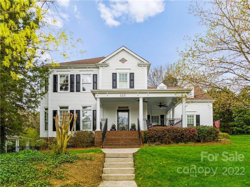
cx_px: 125
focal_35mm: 24
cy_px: 94
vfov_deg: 56.7
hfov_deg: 71.6
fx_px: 173
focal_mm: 12.29
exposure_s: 1/60
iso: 100
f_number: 2.8
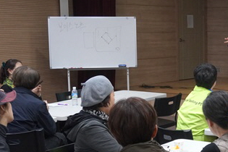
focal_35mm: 70
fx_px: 443
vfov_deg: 19.4
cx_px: 213
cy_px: 86
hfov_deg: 27.6
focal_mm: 23
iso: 2000
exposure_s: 1/160
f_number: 4.5
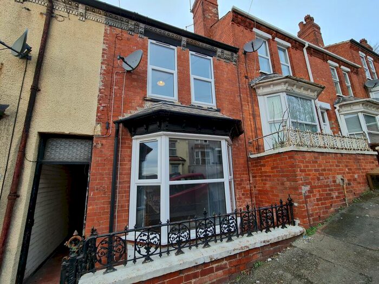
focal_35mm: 13
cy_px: 142
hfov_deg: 106.2
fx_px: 142
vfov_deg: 89.9
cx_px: 190
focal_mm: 2.2
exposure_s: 1/293
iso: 64
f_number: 2.2
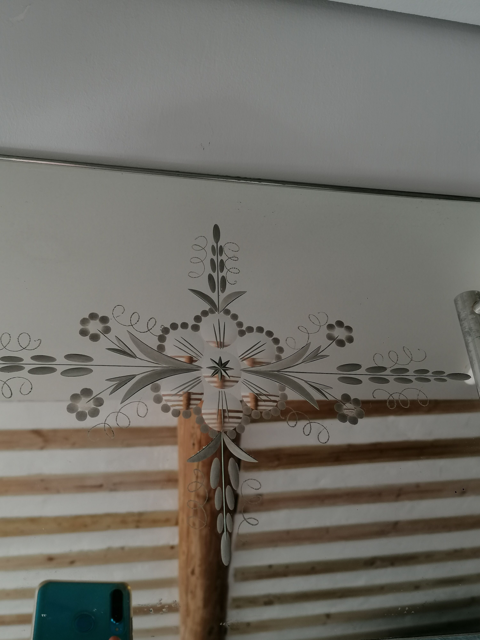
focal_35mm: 31
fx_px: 573
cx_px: 240
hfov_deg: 45.4
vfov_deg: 58.4
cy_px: 320
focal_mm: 4.75
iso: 64
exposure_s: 1/60
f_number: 1.8
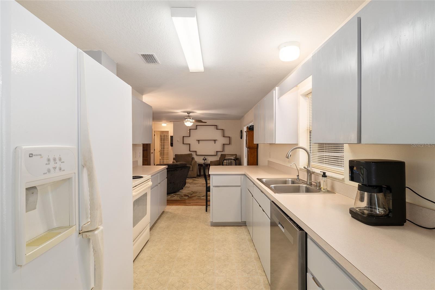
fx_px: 205
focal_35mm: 17
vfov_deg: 70.4
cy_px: 145
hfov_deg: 93.3
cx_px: 218
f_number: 8
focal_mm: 17
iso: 400
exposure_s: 1/13
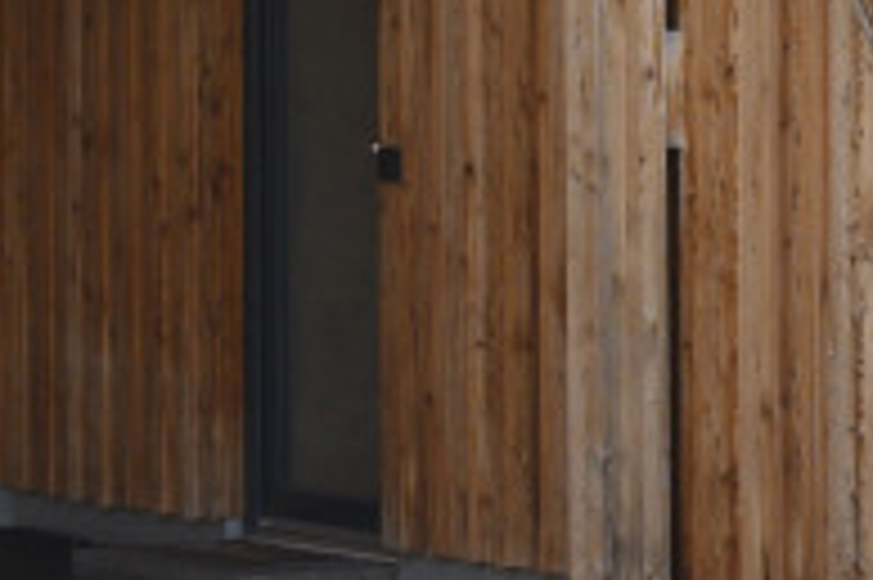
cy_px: -692
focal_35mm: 251
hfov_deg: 8.0
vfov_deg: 5.3
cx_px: 1359
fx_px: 6078
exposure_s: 1/200
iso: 400
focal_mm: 32.5
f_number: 8
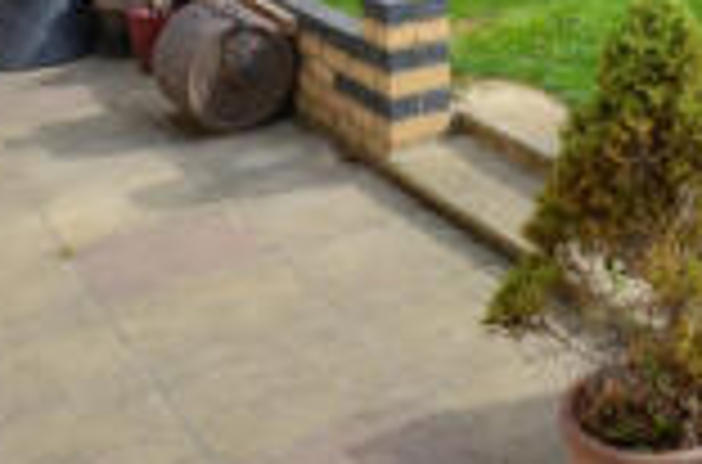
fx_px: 1225
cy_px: -374
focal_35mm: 63
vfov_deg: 17.4
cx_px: 652
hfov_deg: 30.4
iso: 640
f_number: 11
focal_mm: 10
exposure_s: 1/320
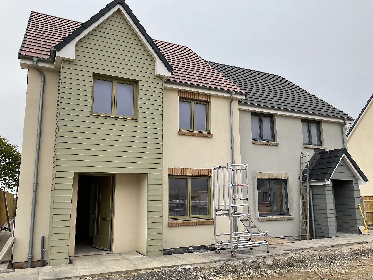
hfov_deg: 61.7
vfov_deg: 48.2
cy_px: 140
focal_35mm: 29
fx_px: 312
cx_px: 186
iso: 16
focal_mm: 3
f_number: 1.8
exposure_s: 1/1377
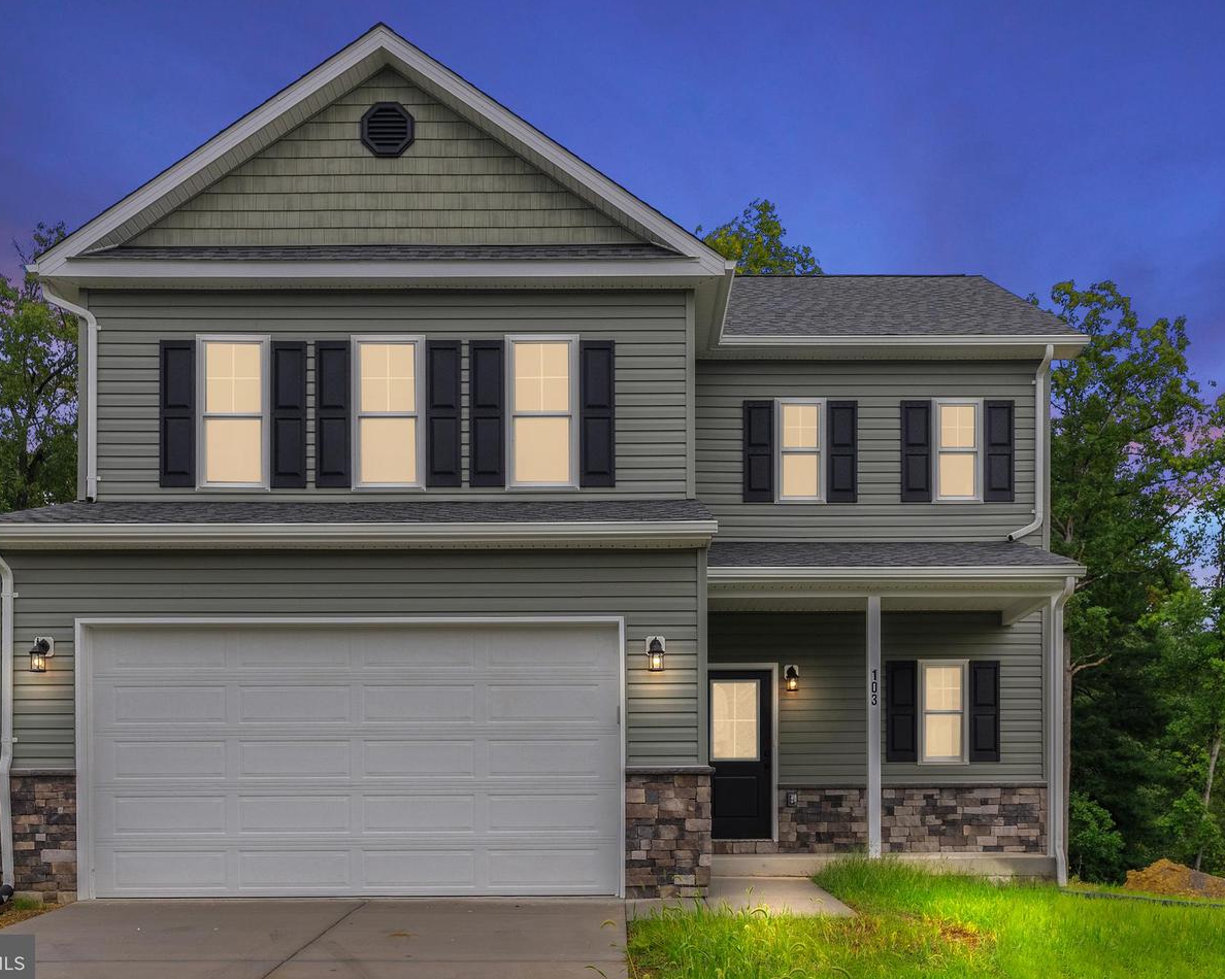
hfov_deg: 54.2
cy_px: 492
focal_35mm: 33
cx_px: 617
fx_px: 1196
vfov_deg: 44.5
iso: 640
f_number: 8
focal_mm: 29
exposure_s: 1/640
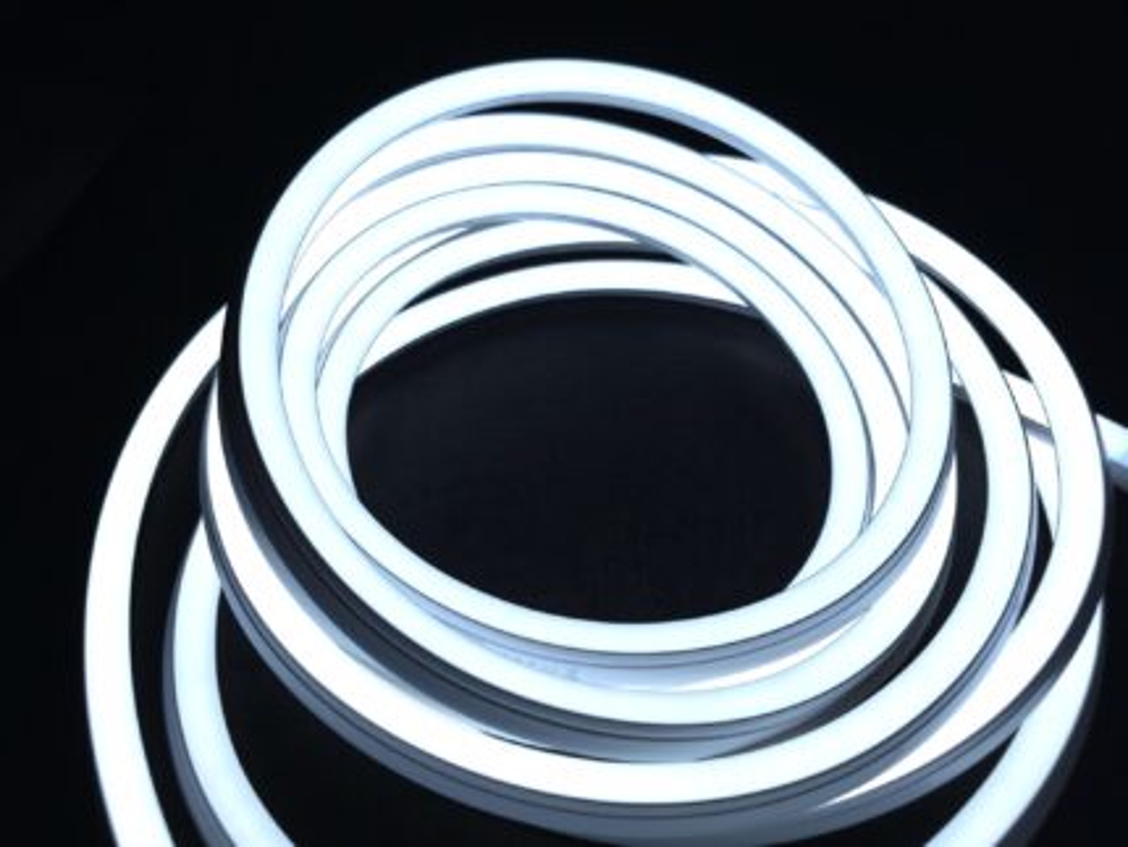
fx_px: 750
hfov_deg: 73.9
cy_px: 424
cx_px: 564
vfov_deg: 58.9
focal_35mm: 23
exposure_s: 1/2000
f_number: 1.7
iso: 50
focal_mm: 6.3
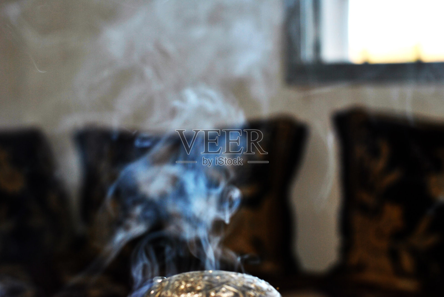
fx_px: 926
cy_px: 148
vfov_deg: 18.2
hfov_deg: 27.0
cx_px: 222
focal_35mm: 75
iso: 100
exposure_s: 1/125
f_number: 4
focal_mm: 50
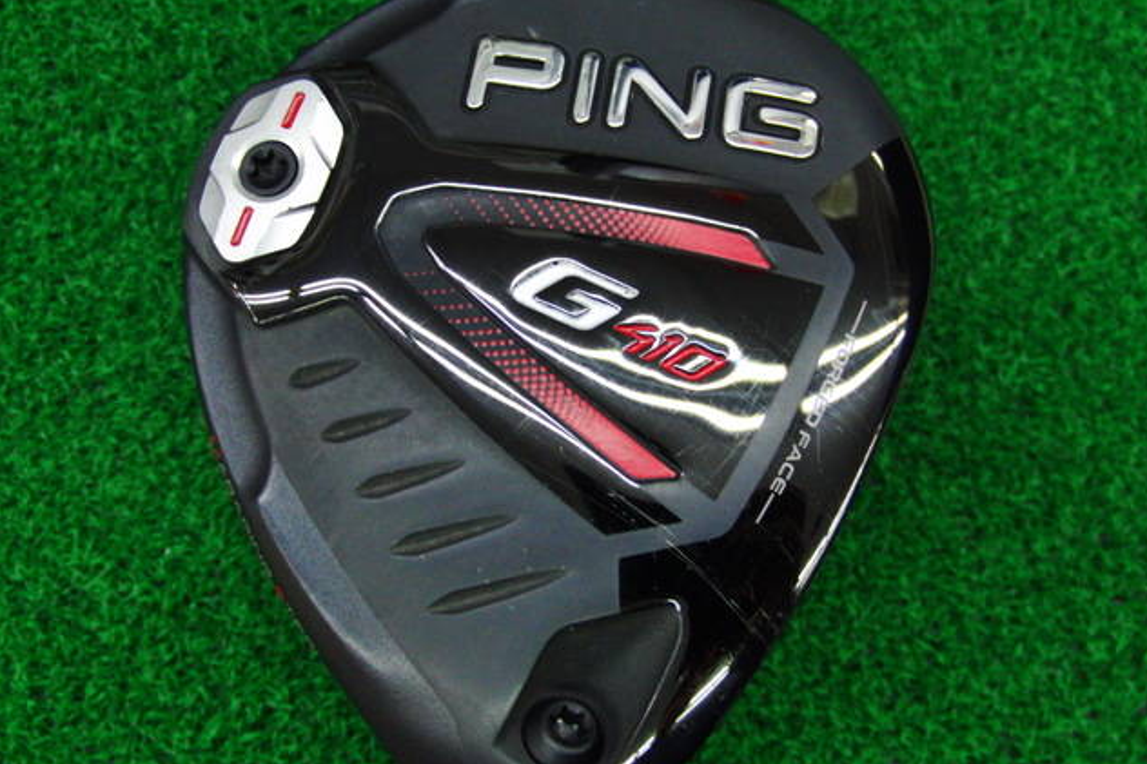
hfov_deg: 49.6
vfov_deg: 34.2
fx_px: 1242
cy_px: 359
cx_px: 579
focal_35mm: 39
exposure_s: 1/60
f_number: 3.6
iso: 400
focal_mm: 6.42
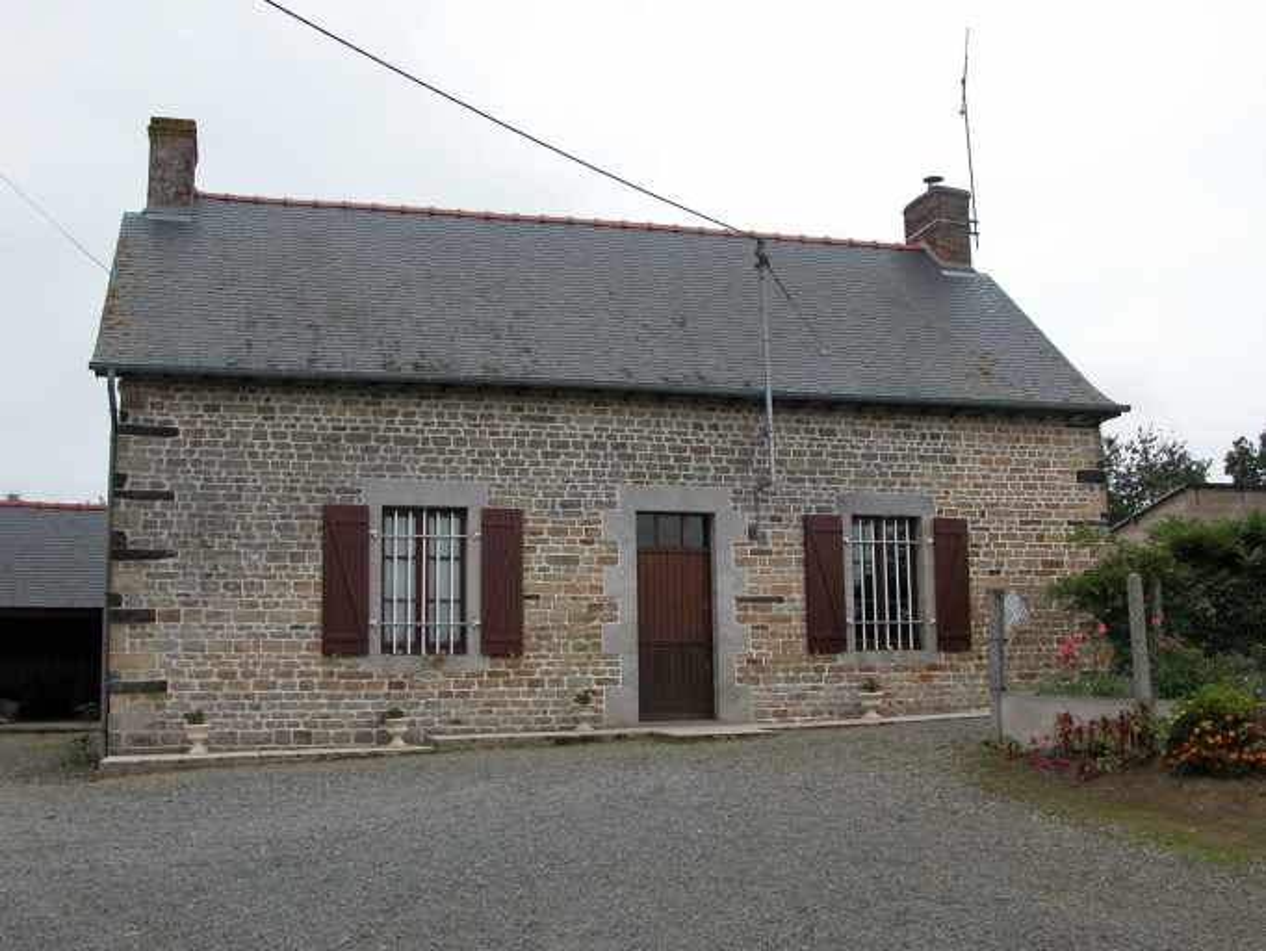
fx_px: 1354
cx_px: 633
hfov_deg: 50.1
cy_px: 476
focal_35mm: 37
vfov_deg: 38.7
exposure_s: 1/122
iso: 100
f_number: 4
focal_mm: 9.5
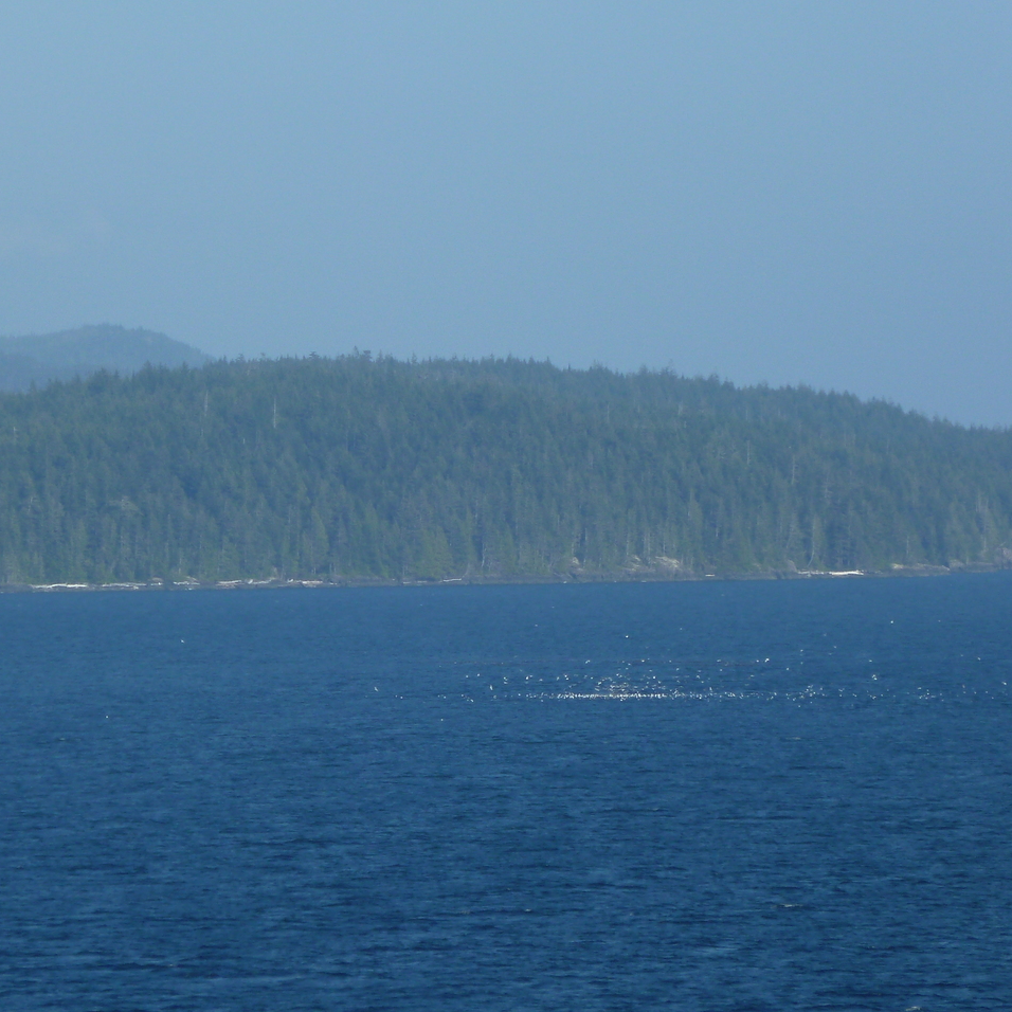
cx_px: 382
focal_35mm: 296
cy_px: 505
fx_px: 9790
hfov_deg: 5.9
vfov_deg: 5.9
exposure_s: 1/250
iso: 80
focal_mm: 36
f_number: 5.9
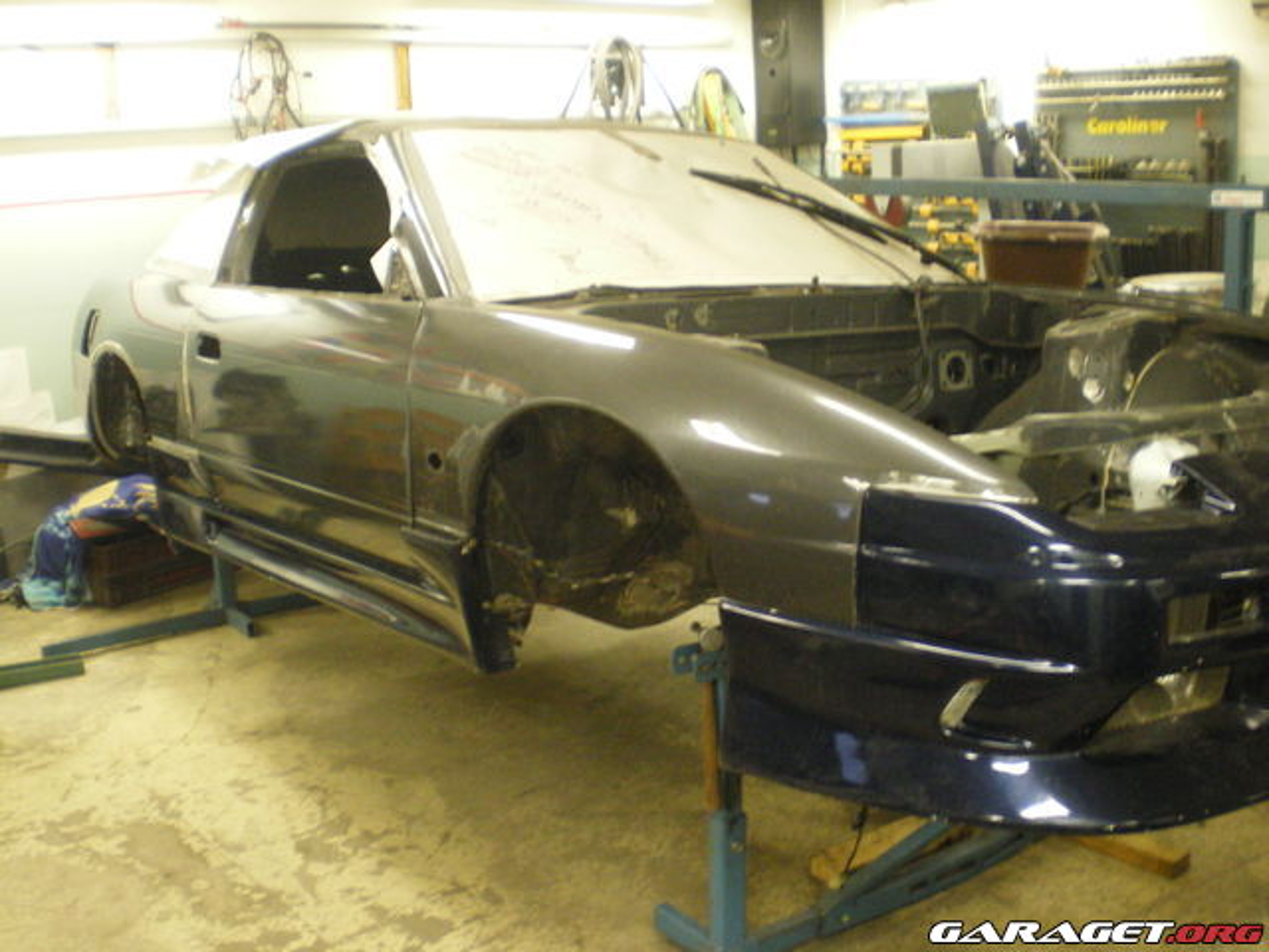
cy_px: 476
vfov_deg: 37.7
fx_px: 1393
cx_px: 634
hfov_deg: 49.0
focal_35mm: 38
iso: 400
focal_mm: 6.3
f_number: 3.1
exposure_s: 1/30
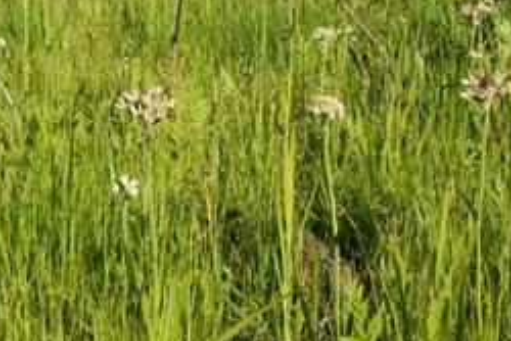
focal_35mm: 123
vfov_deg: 10.8
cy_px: -128
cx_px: 43
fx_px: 1747
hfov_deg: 16.4
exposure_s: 1/1000
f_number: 16
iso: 1250
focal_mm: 30
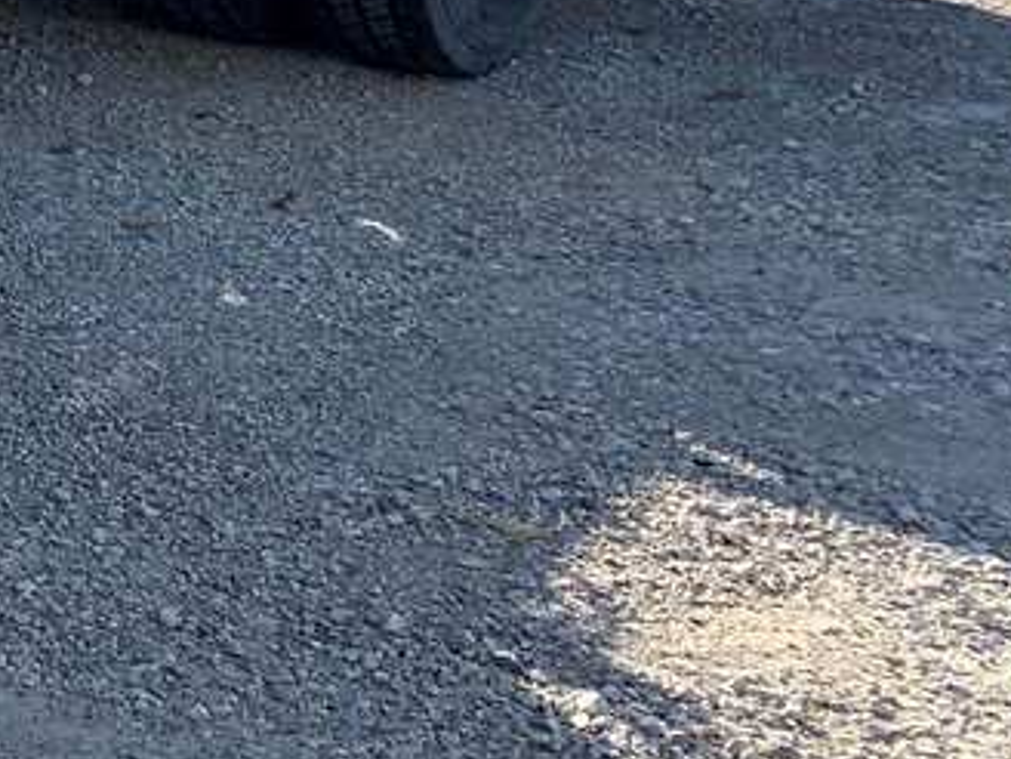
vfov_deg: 12.3
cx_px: -1165
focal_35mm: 114
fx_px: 3330
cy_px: -407
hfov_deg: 13.9
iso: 25
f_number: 1.8
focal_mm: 4.25
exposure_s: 1/1427
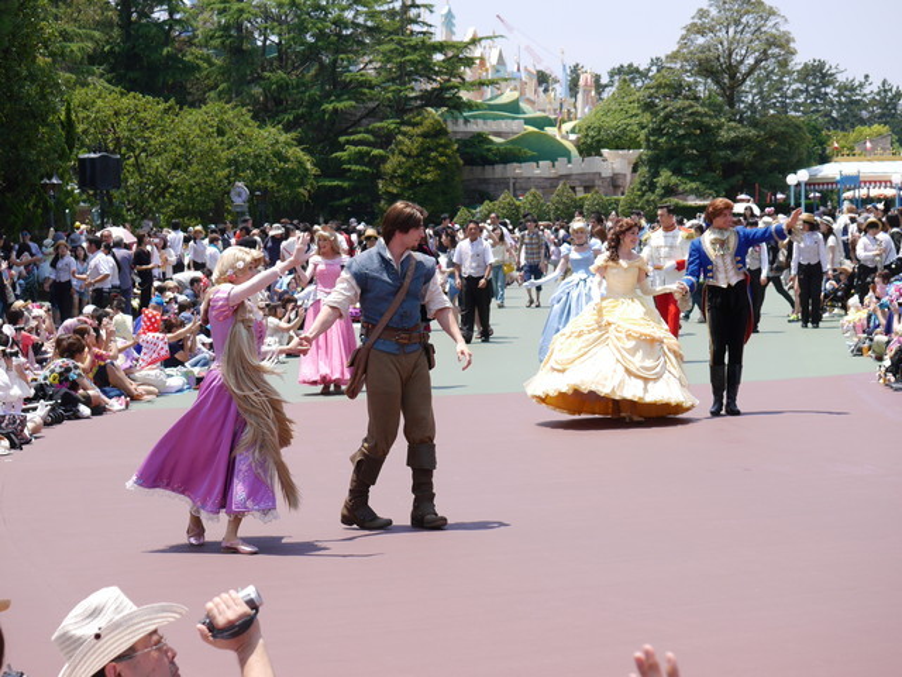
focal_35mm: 98
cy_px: 338
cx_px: 451
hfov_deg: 20.0
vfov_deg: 15.1
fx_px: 2554
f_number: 6.3
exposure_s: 1/320
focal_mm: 49
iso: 160
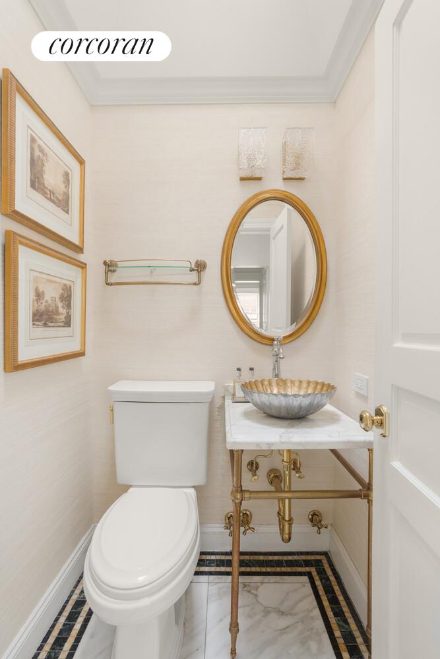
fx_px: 302
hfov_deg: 72.1
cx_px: 220
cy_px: 330
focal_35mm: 16
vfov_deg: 95.0
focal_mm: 16.5
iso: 320
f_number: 6.3
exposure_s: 1/10
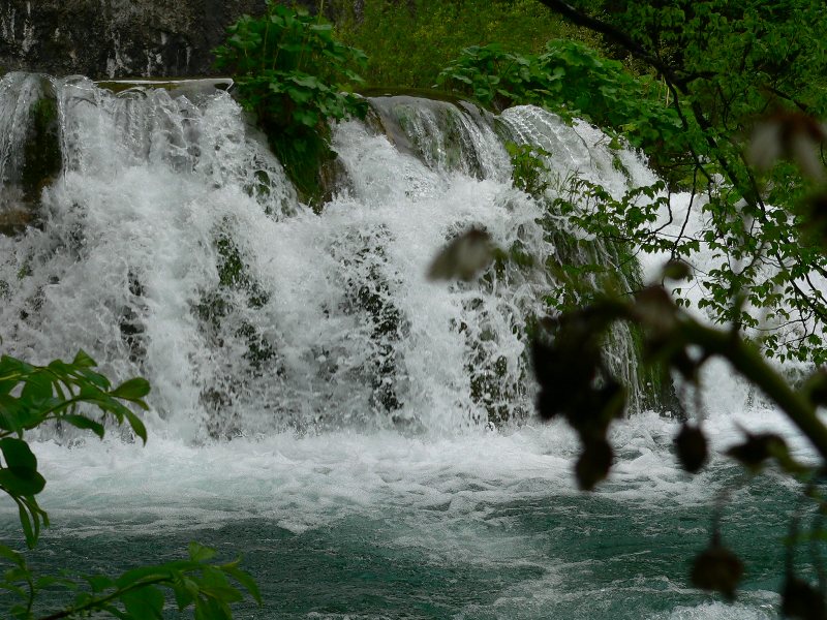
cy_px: 310
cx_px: 414
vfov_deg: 20.2
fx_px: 1744
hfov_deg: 26.7
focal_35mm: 73
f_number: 4
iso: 80
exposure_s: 1/250
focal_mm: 12.1
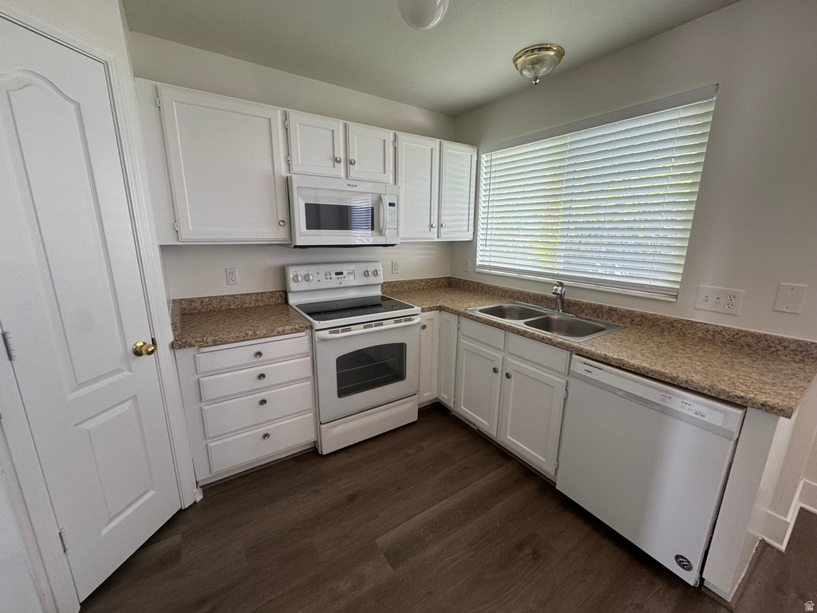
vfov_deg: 85.7
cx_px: 408
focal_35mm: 14
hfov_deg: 102.1
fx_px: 330
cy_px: 306
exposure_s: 1/120
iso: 160
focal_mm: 2.22
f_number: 2.2
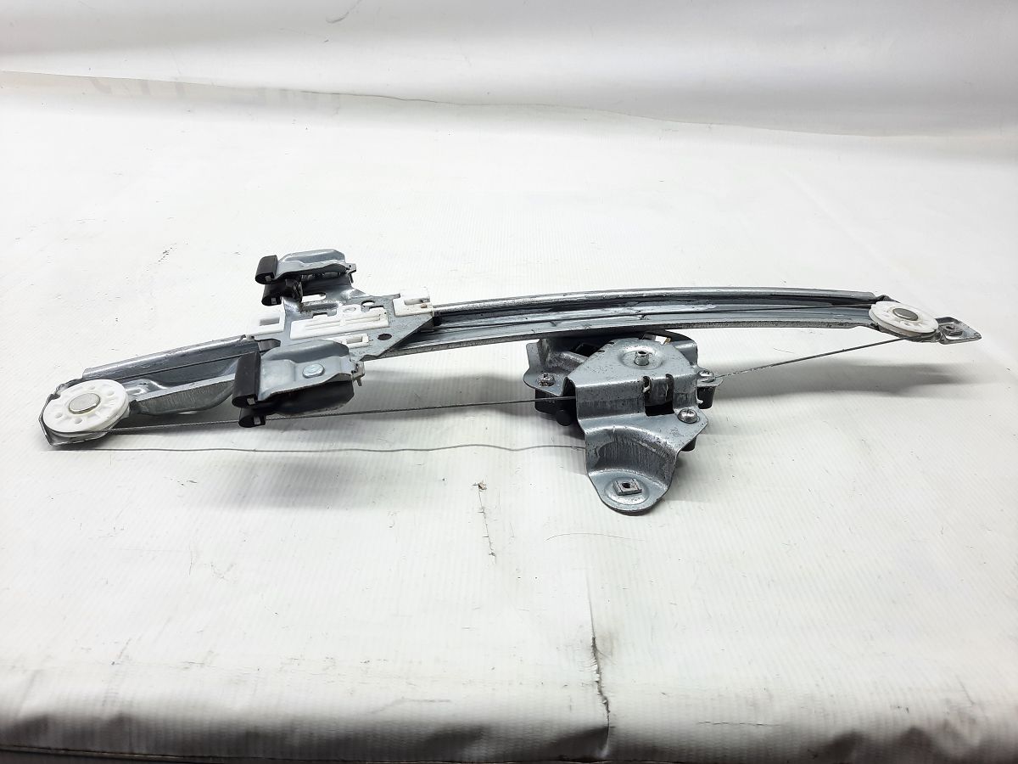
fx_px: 735
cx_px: 509
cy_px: 382
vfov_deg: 54.9
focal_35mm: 25
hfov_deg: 69.4
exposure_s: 1/50
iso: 80
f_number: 2
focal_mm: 4.6
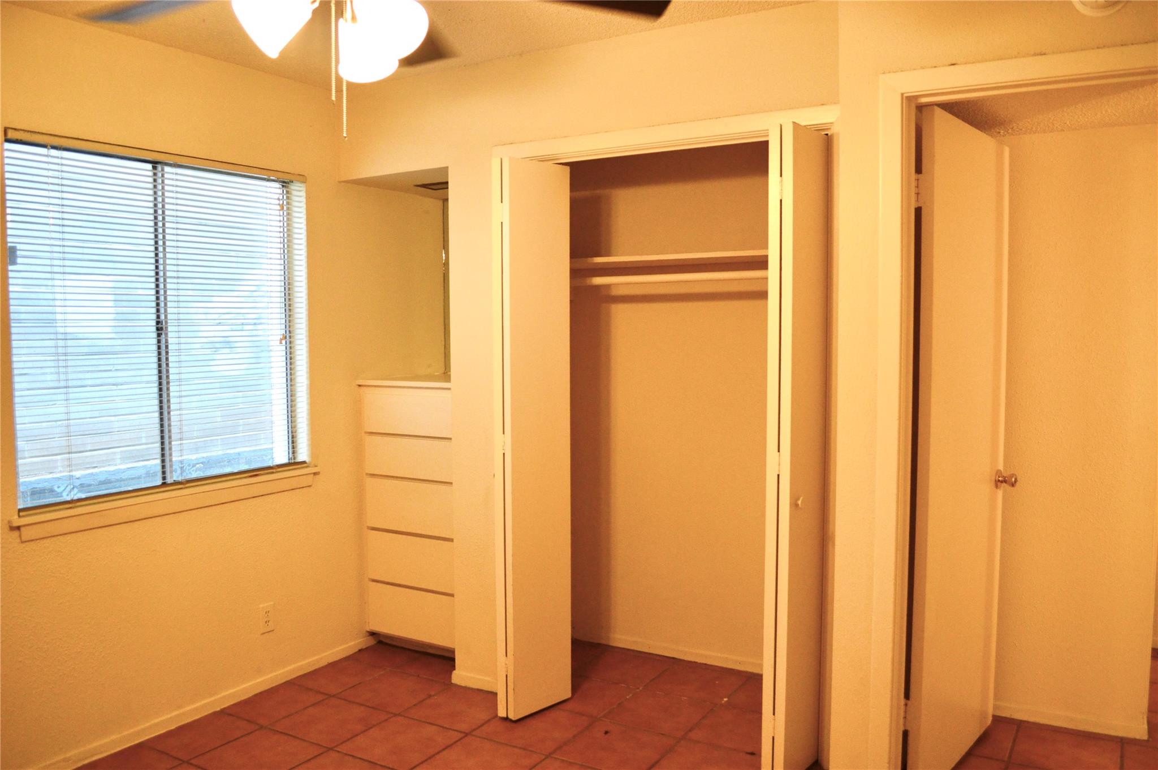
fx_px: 868
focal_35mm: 27
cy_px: 385
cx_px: 579
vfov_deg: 47.8
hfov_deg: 67.4
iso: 800
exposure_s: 1/60
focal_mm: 18
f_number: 4
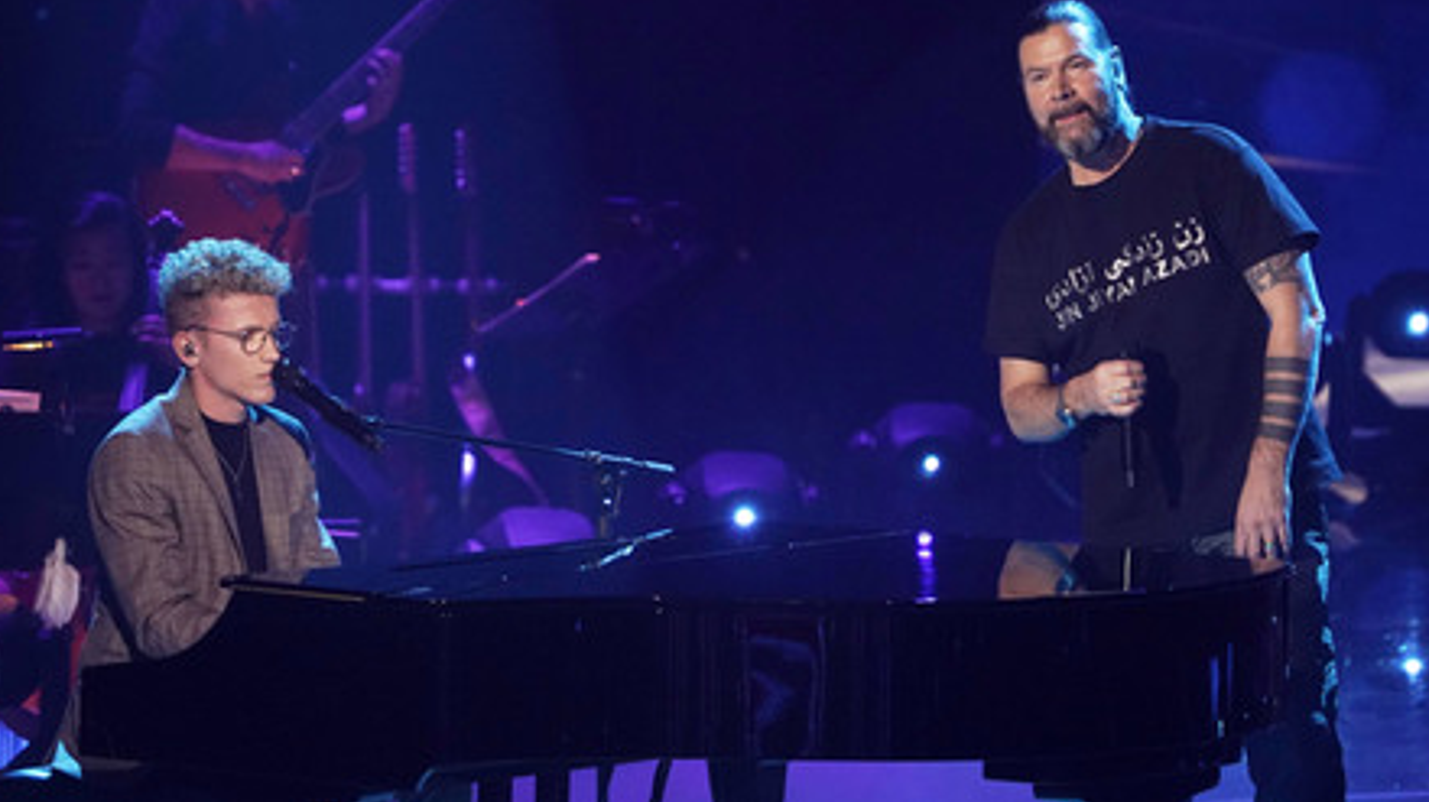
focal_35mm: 392
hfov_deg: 5.5
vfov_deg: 3.1
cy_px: 325
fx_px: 14846
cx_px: 710
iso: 4000
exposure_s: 1/160
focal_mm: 365
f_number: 6.3
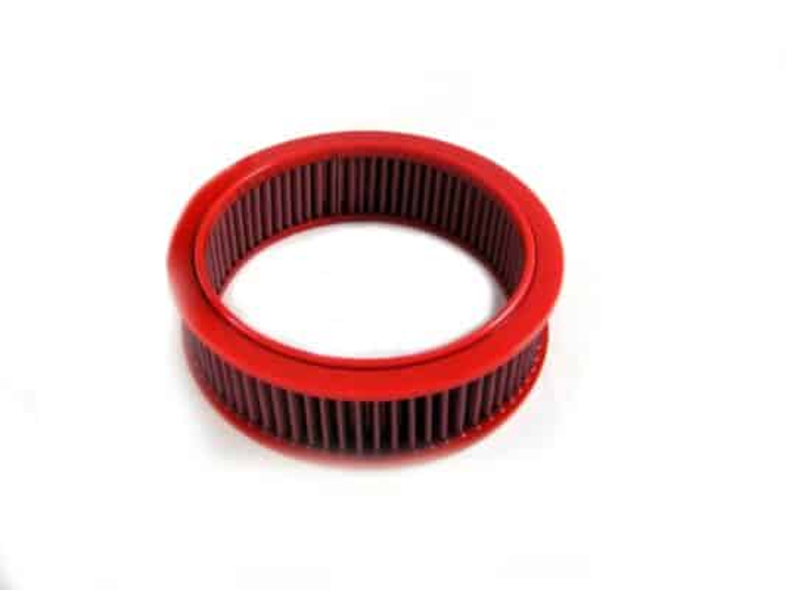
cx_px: 393
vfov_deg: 40.7
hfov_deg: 52.6
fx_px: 795
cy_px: 295
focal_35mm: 35
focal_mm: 5.7
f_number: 2.8
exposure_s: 1/59.8
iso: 148
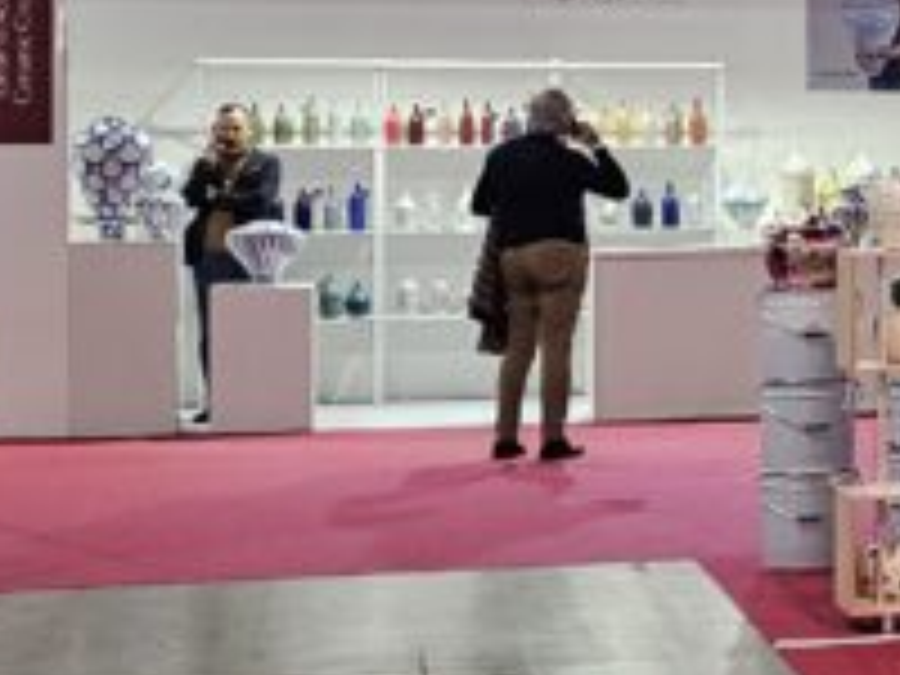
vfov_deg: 12.5
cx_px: 1382
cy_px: 162
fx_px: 3068
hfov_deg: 15.3
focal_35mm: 118
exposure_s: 1/61
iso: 250
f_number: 1.7
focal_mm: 6.3
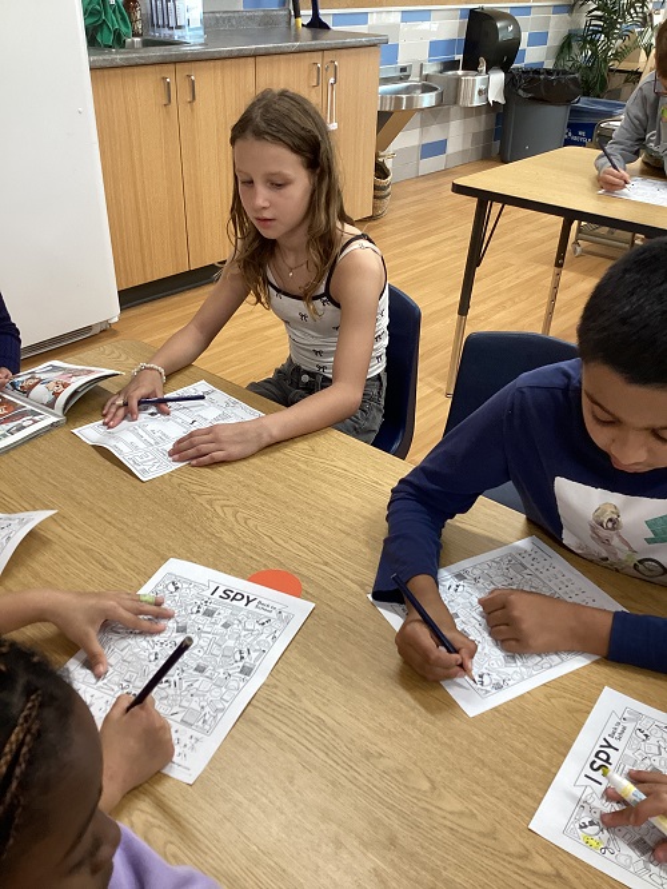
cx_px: 334
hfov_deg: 45.5
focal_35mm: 31
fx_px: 796
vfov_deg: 58.3
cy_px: 444
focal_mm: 3.3
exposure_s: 1/60
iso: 125
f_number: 2.4
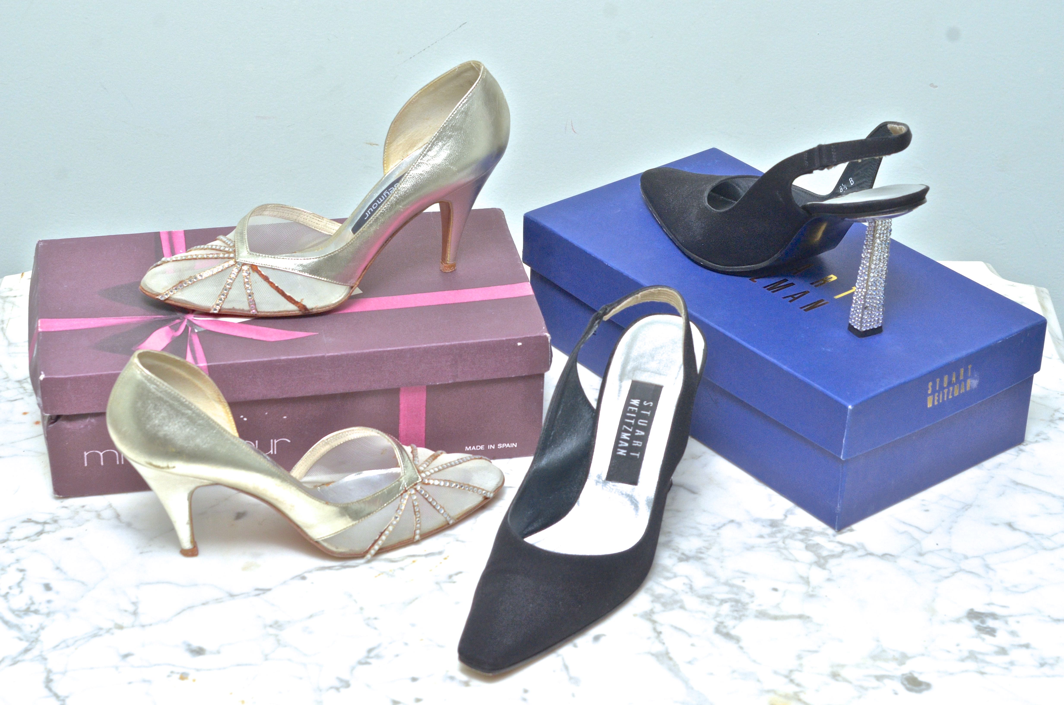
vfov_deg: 18.1
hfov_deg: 27.0
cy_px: 352
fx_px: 2212
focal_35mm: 75
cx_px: 532
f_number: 9
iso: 800
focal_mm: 50
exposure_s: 1/160
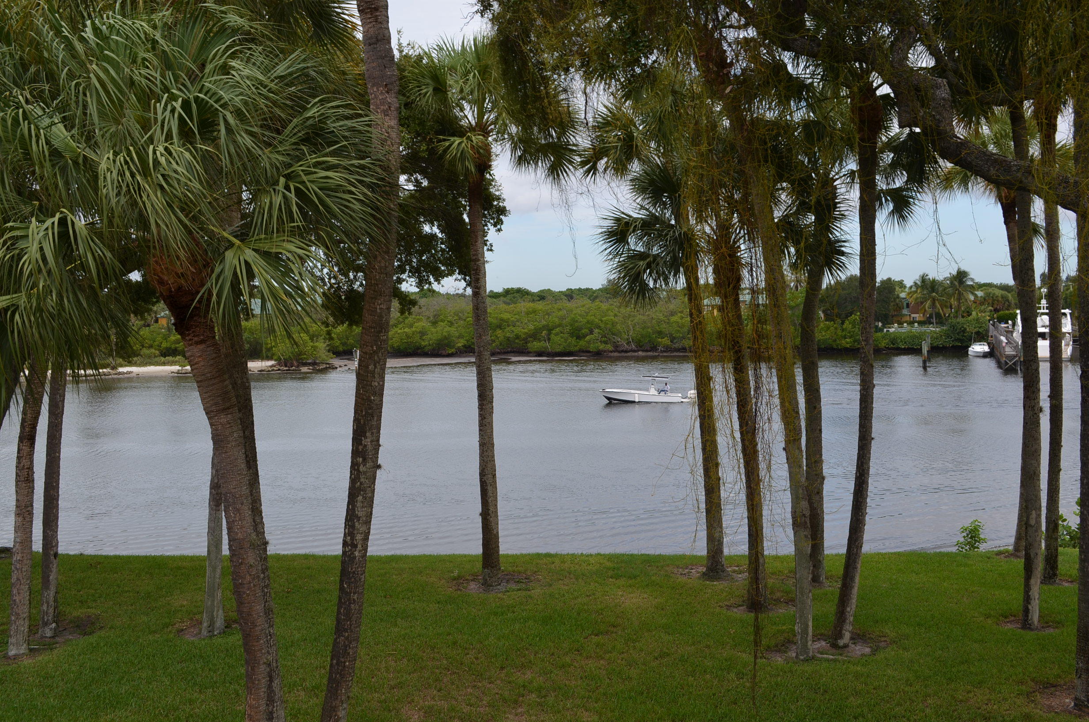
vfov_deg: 36.7
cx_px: 544
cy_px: 361
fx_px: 1087
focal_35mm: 36
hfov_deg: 53.2
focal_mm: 24
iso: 160
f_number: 8
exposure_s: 1/250
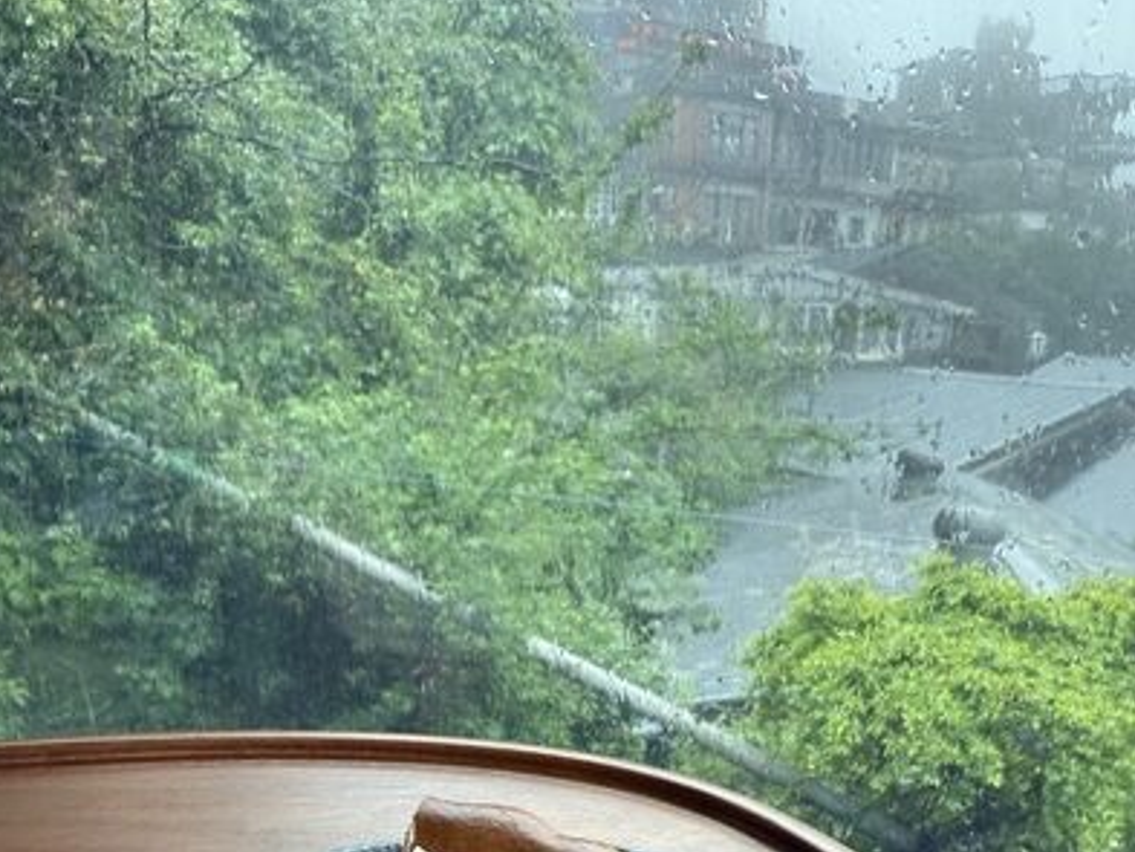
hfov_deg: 55.3
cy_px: 710
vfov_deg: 40.7
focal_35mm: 33
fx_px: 1082
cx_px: 568
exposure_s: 1/99
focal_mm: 2.22
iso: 160
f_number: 2.2
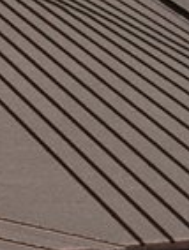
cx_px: 64
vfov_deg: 2.4
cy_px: 138
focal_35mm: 830
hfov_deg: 1.8
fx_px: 6024
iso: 1600
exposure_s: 1/60
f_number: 5.6
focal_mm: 120
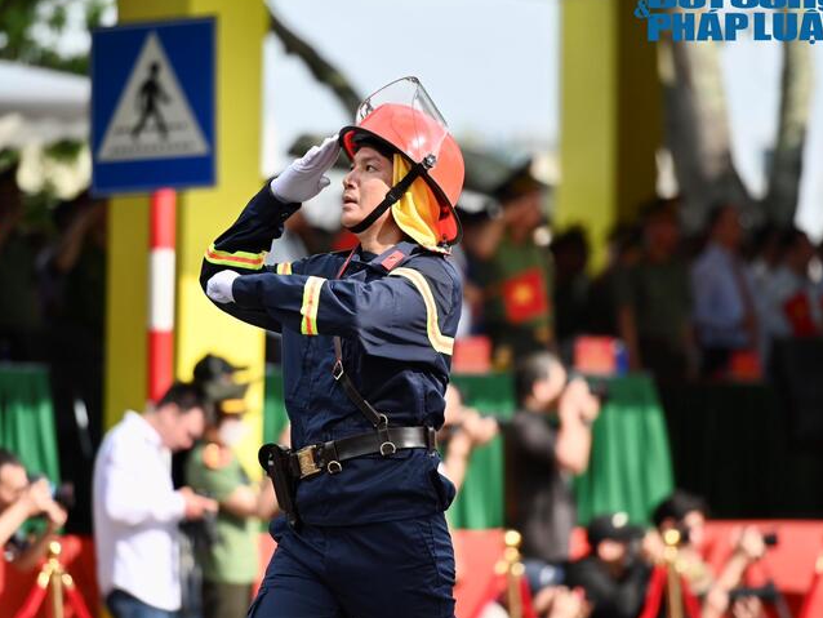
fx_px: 5875
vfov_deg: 6.0
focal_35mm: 247
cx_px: 333
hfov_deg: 8.0
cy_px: 317
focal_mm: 200
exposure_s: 1/4000
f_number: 2.8
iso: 500
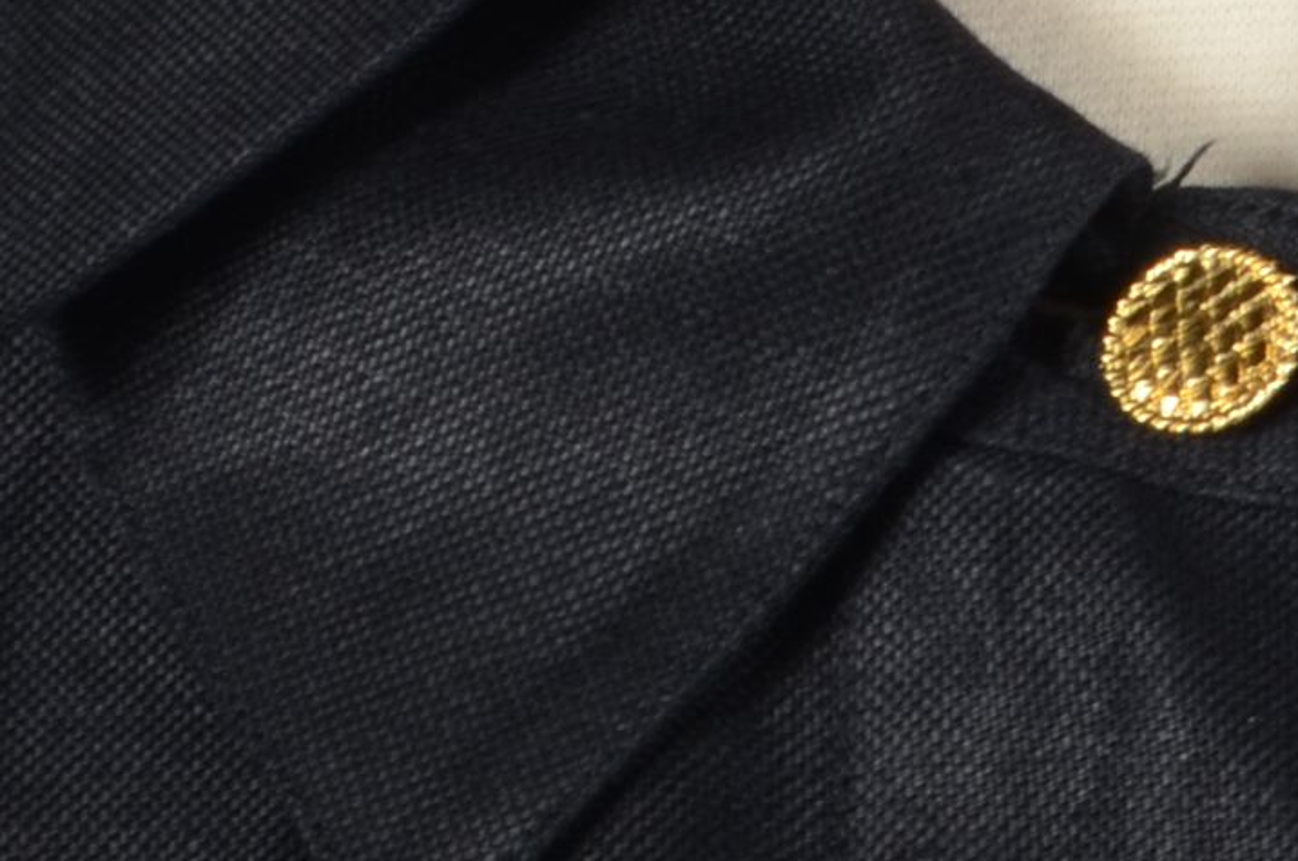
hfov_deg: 4.8
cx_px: 1798
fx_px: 15320
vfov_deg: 3.2
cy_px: 1485
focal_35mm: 426
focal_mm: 55
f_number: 14
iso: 200
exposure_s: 1/100
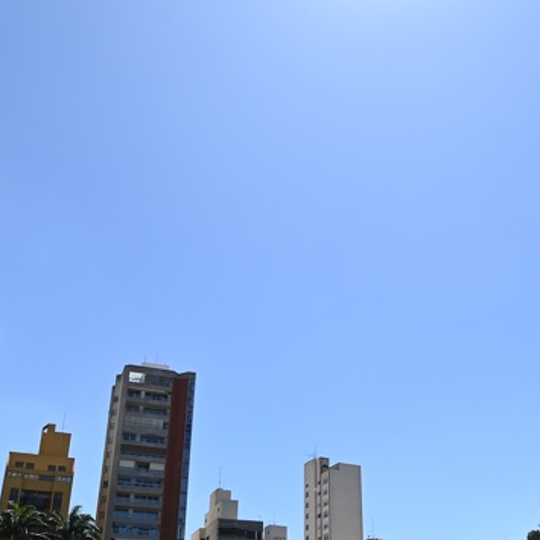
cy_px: 313
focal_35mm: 41
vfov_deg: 40.8
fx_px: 724
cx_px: 353
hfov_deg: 40.5
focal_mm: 17
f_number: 5.6
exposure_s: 1/2000
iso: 320
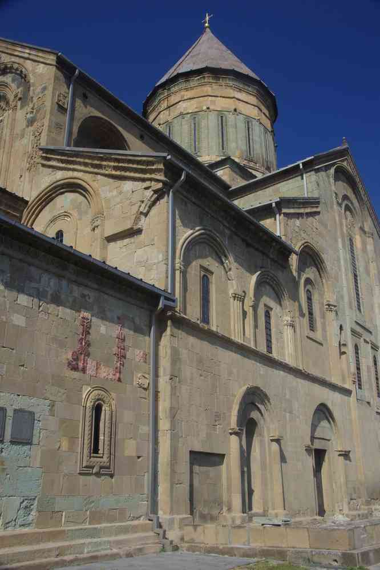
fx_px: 549
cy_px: 285
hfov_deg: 38.2
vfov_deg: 54.9
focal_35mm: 35
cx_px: 190
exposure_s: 1/100
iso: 200
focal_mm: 23.1
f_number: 11
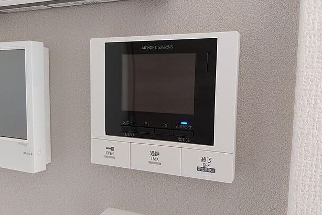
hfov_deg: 69.4
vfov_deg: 49.6
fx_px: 233
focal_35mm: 26
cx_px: 165
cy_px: 105
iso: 320
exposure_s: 1/60
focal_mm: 5.23
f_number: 1.8
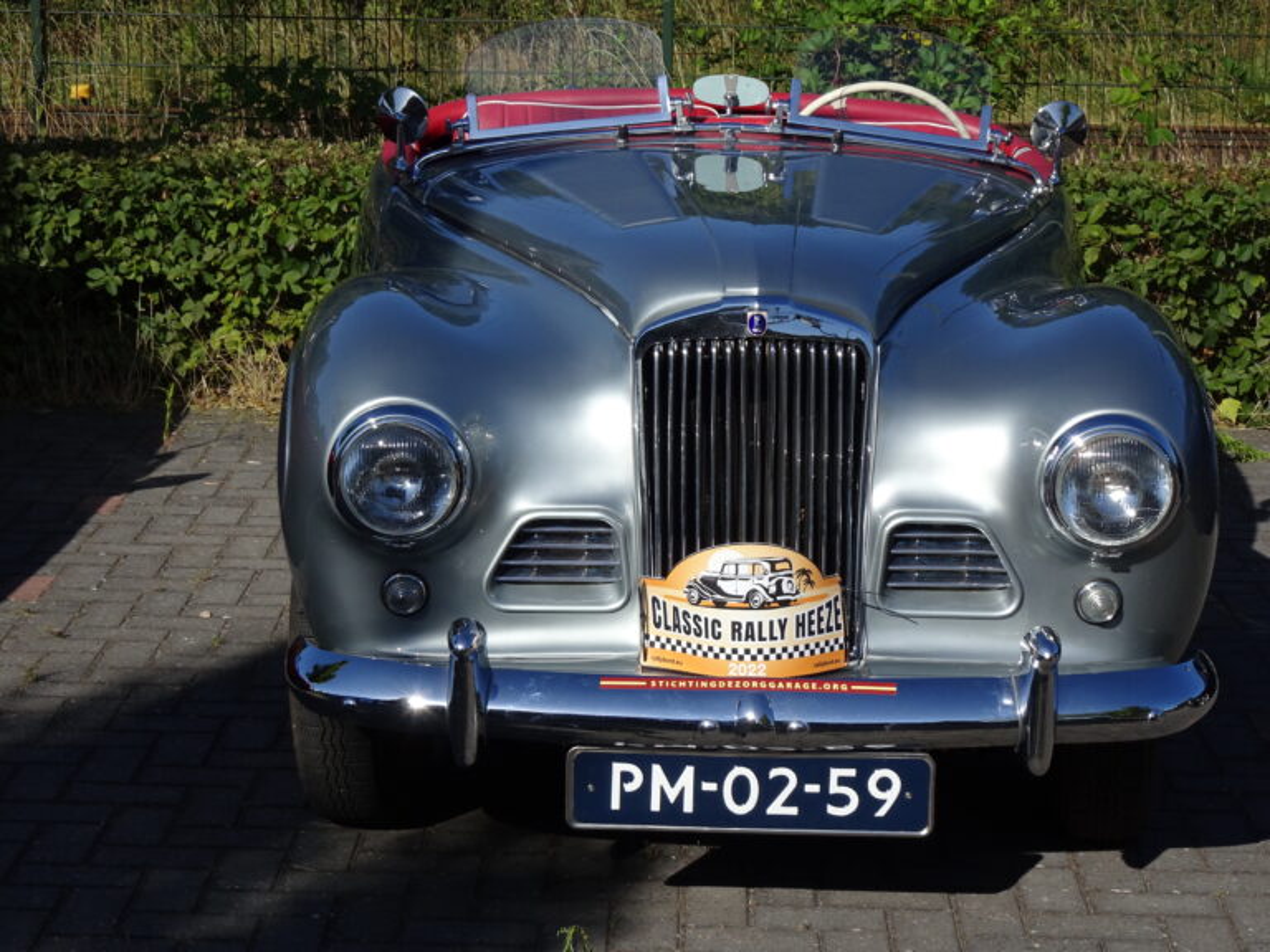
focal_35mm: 80
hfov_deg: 24.4
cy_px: 476
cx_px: 635
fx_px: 2935
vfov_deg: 18.4
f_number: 5
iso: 80
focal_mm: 13.69
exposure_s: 1/640
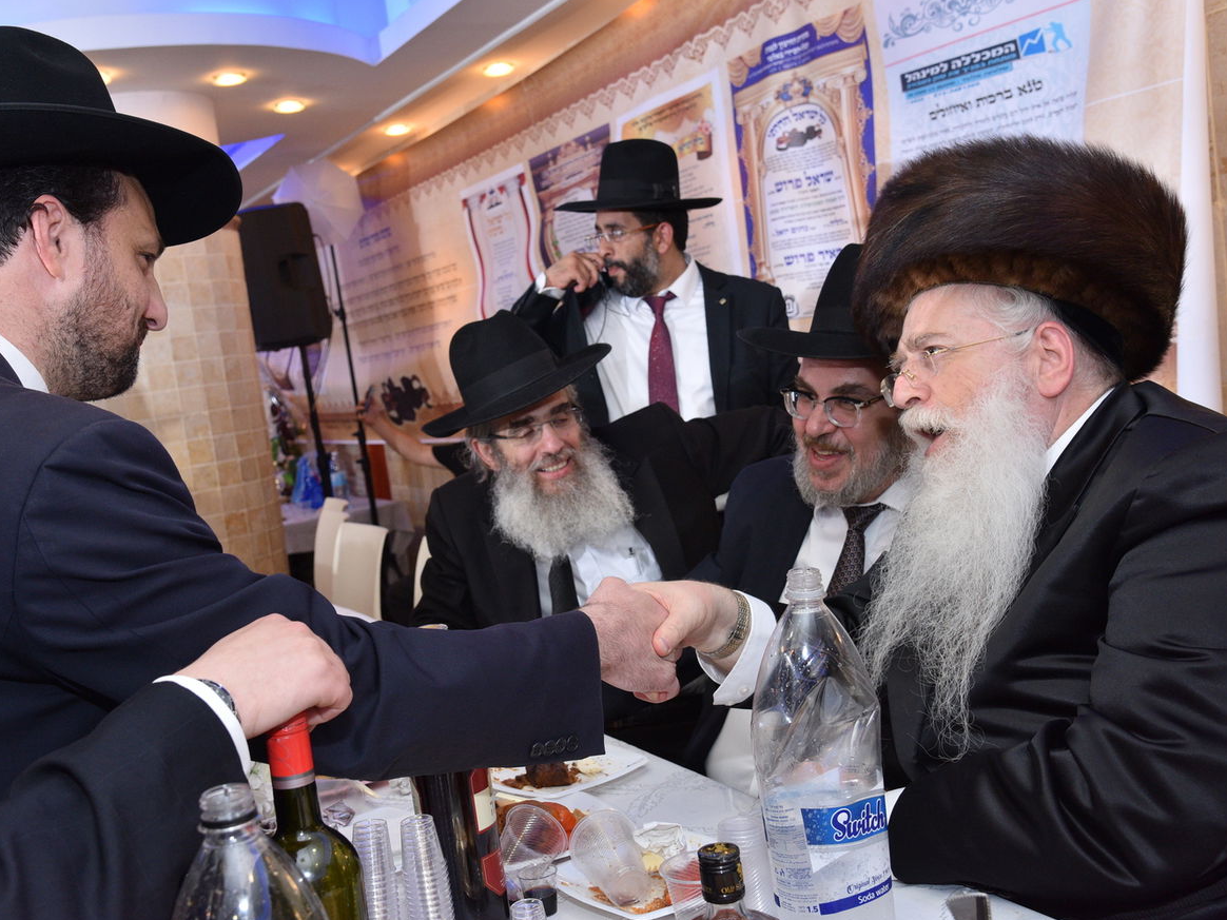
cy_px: 438
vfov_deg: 38.7
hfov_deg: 50.0
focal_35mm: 37
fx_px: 1312
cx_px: 529
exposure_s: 1/160
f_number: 6.3
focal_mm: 32
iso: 1250
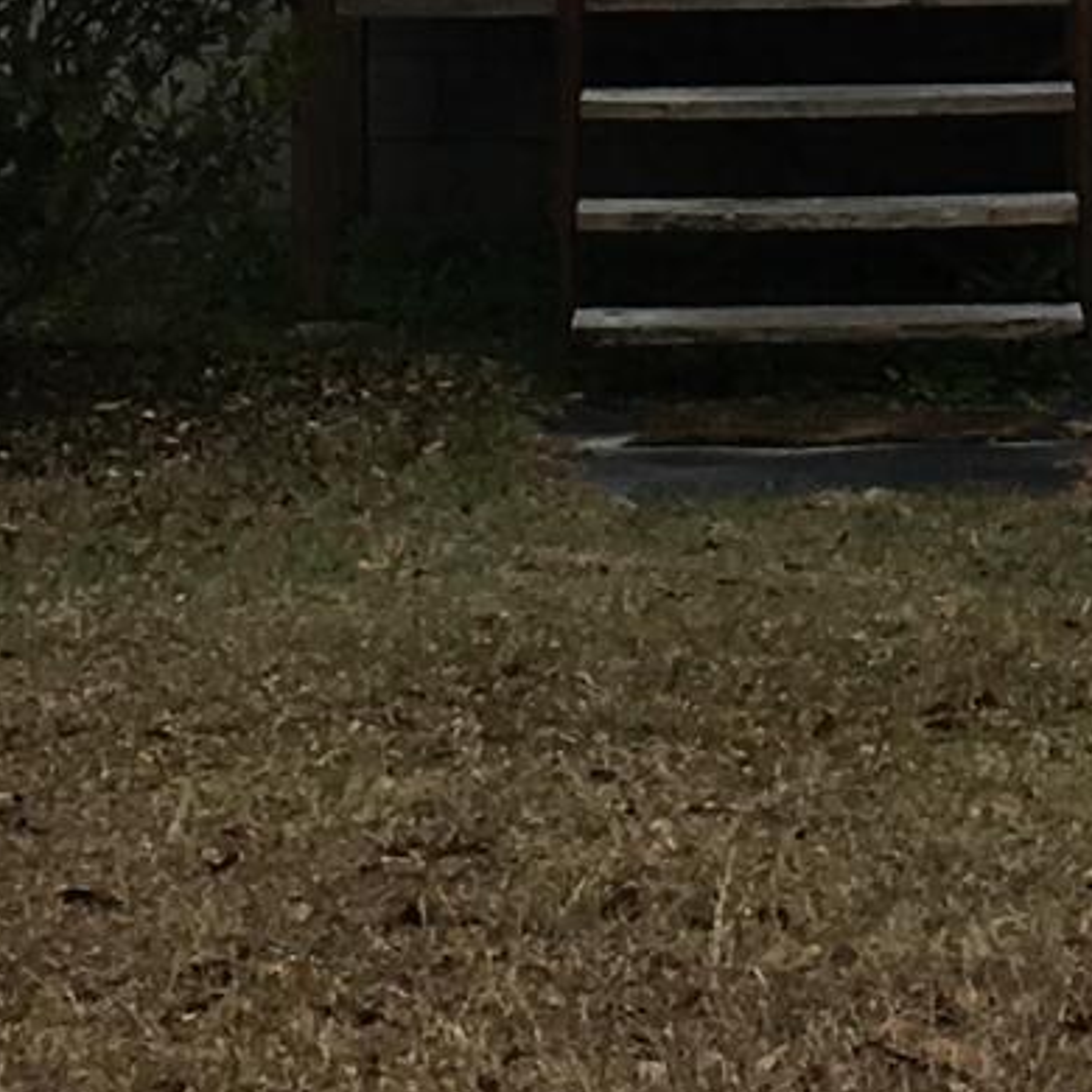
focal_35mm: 197
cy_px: -535
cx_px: 1064
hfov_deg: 8.8
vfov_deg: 8.7
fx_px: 7031
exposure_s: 1/163
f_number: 2.2
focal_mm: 4.15
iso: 25
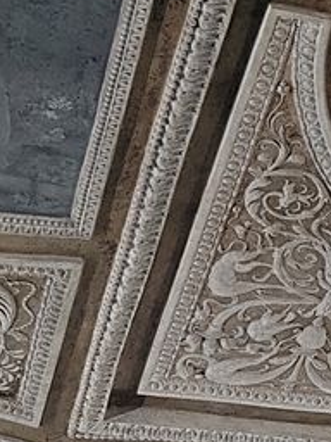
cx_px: 510
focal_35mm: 122
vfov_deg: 15.7
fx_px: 1555
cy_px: 483
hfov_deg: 11.6
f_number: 1.7
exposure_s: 1/60
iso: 100
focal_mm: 4.2
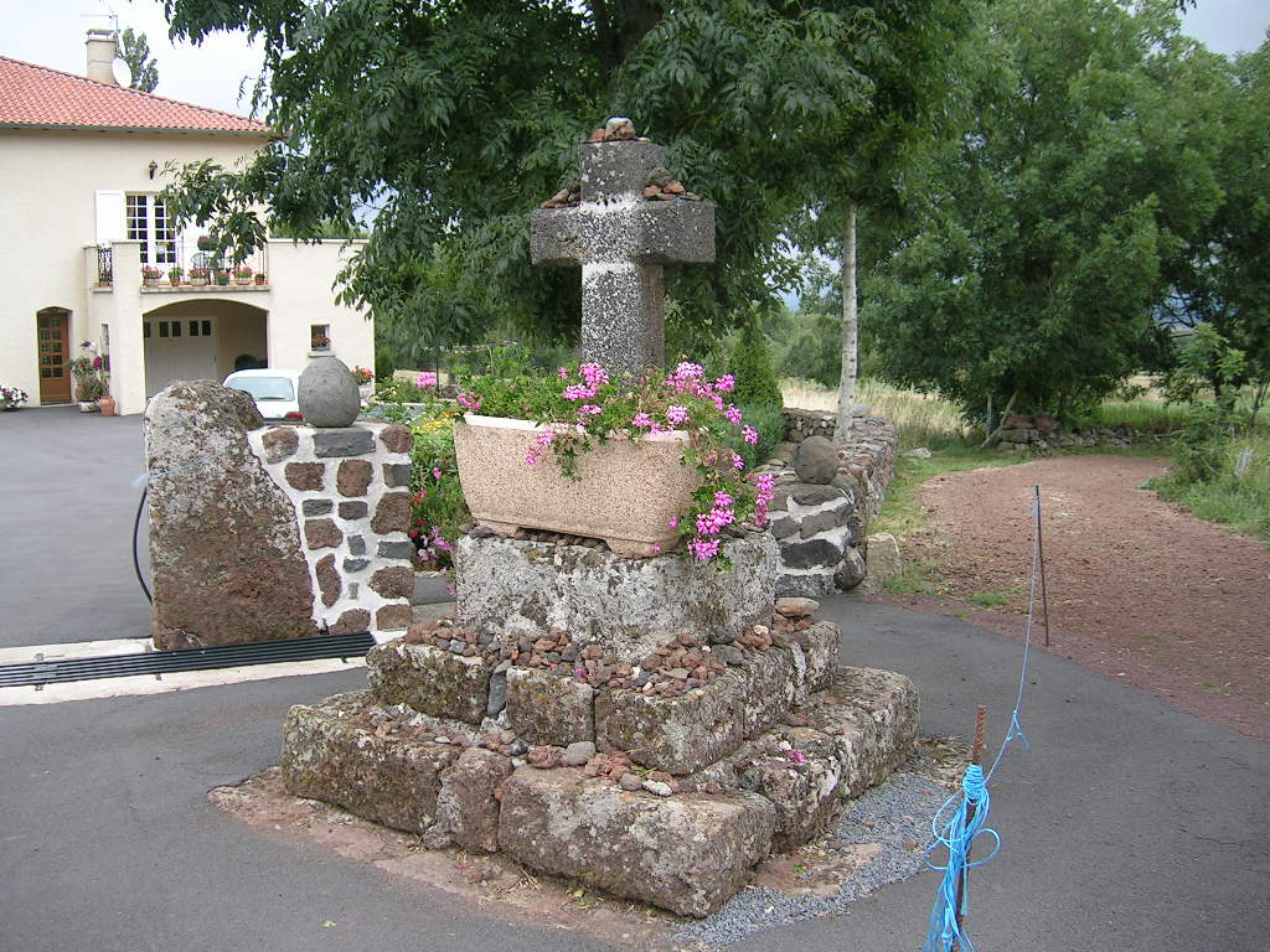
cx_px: 635
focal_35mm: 35
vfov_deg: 40.7
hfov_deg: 52.6
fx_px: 1284
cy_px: 476
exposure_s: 1/260
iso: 50
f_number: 2.8
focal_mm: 5.4
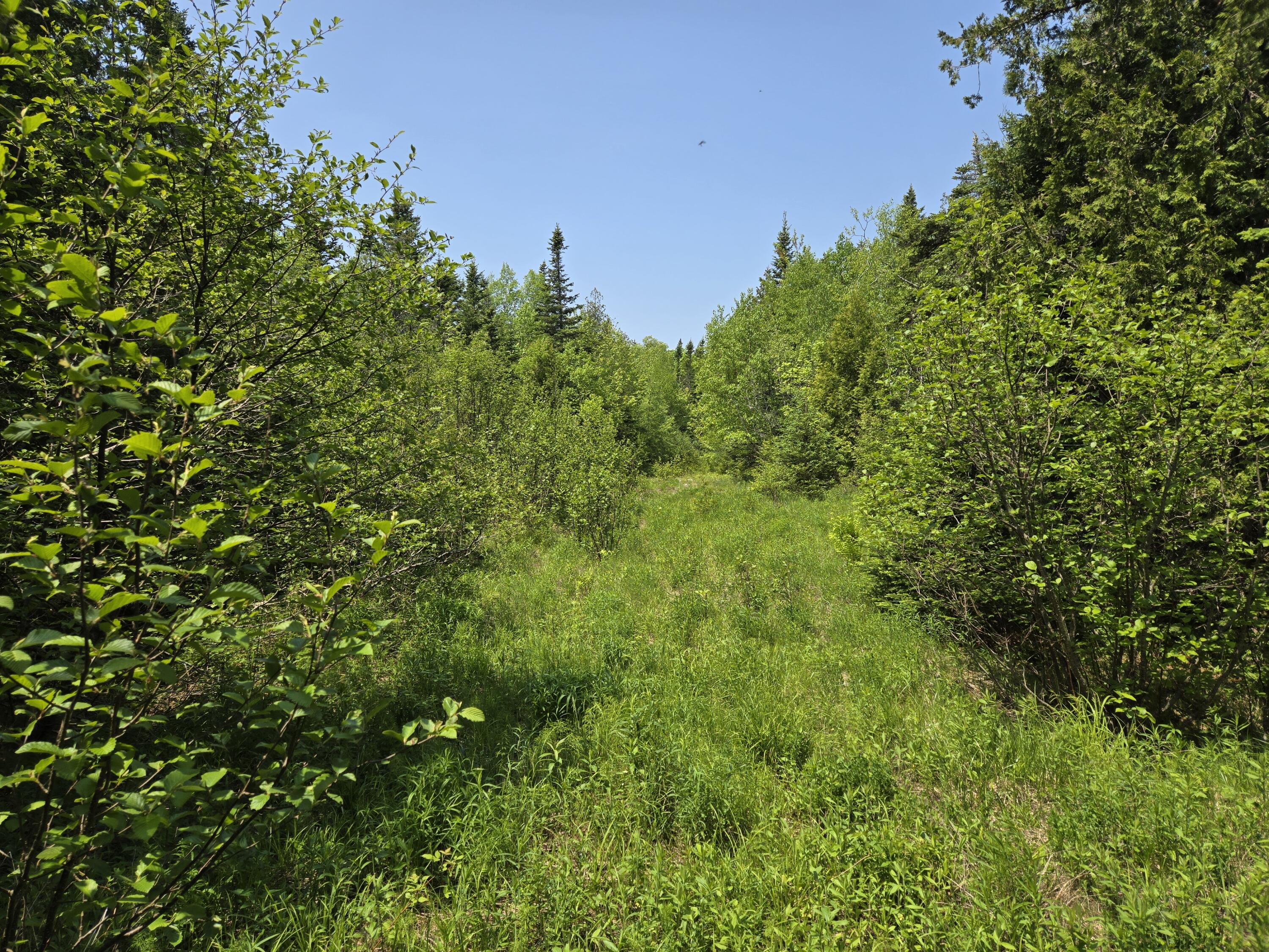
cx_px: 634
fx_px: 843
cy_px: 476
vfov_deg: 58.9
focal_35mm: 23
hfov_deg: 73.9
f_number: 1.8
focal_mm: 5.4
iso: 25
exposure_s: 1/1645
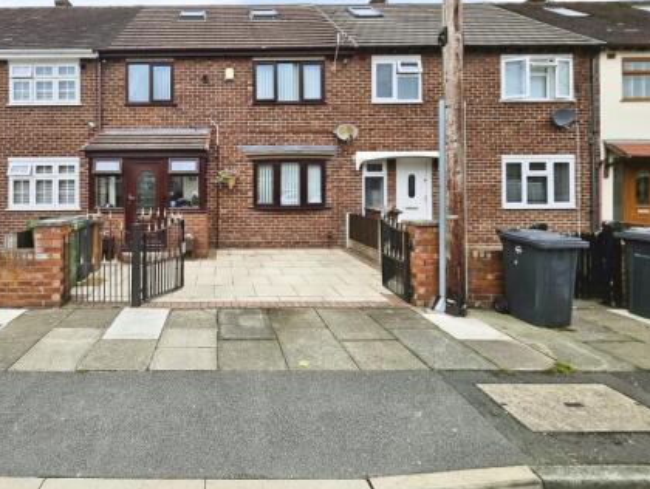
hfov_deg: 84.6
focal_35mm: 18
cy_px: 186
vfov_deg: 70.7
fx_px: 338
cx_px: 215
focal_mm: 1.7
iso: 32
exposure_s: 1/531
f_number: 2.2
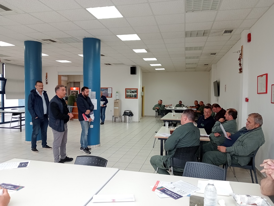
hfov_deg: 63.4
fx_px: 222
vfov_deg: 49.9
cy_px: 103
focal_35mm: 28
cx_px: 137
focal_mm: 4.04
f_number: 1.8
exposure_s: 1/33.3
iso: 383
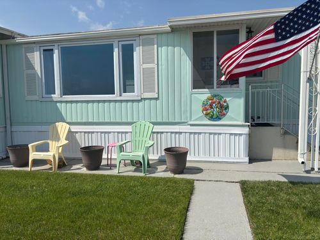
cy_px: 120
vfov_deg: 53.1
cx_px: 160
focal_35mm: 26
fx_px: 240
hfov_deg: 67.3
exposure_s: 1/5076
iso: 32
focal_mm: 5.96
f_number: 1.6
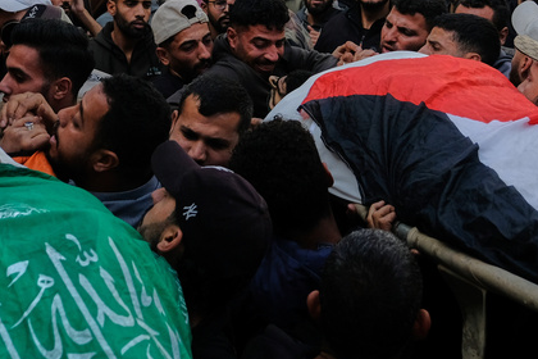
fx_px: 912
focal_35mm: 61
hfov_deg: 32.4
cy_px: 16
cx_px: 154
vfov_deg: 21.6
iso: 400
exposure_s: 1/4000
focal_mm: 16.5
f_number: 2.8
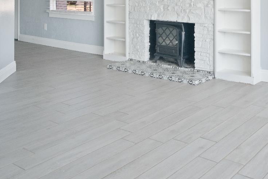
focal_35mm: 47
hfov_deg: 41.2
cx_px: 186
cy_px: 1
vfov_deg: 27.1
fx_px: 350
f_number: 5
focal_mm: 23
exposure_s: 1/80
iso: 2500
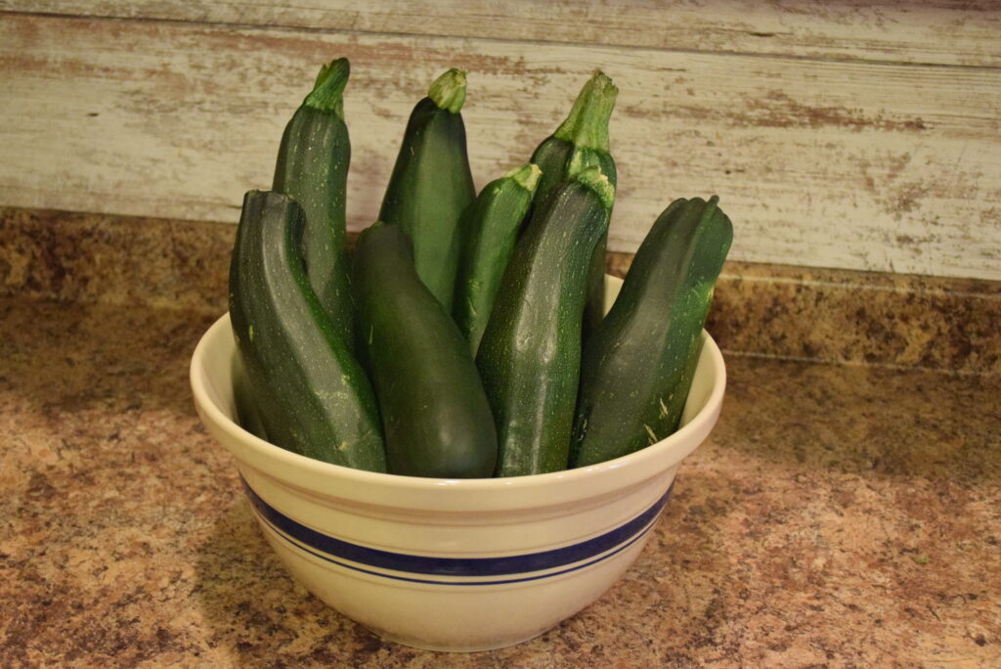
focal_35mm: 52
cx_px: 500
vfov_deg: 25.8
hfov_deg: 37.8
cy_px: 334
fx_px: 1461
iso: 6400
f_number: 5
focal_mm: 35
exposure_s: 1/60
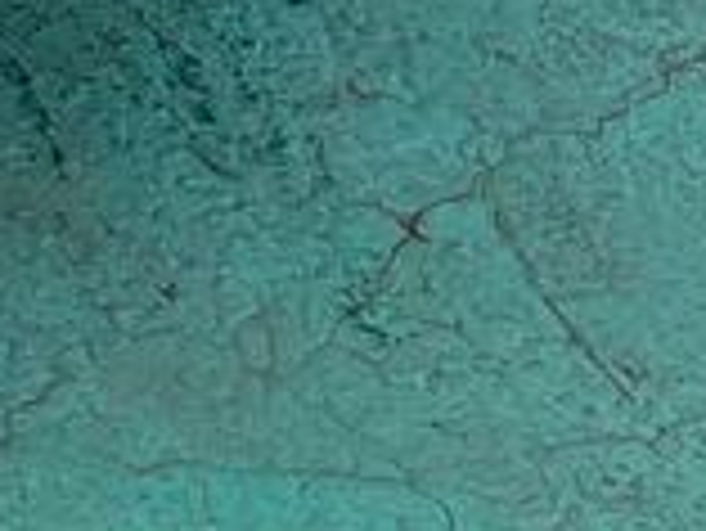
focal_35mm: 199
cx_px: -1799
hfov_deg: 7.8
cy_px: -1400
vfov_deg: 6.4
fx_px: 4062
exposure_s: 1/1536
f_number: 1.6
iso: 50
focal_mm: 5.1
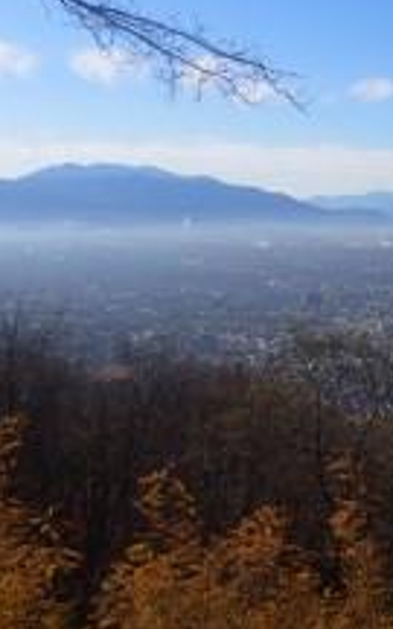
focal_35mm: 55
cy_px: 172
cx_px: 460
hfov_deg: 21.9
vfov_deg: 36.2
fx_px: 943
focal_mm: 4.5
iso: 100
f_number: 8
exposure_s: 1/250
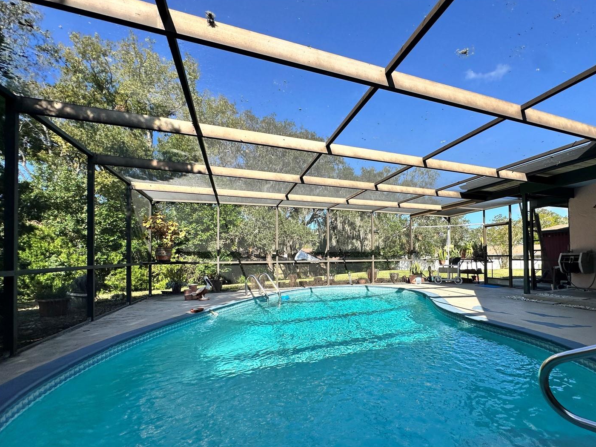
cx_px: 336
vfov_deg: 77.8
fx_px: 275
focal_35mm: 16
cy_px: 251
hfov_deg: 94.0
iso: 40
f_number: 2.2
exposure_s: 1/849
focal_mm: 2.22
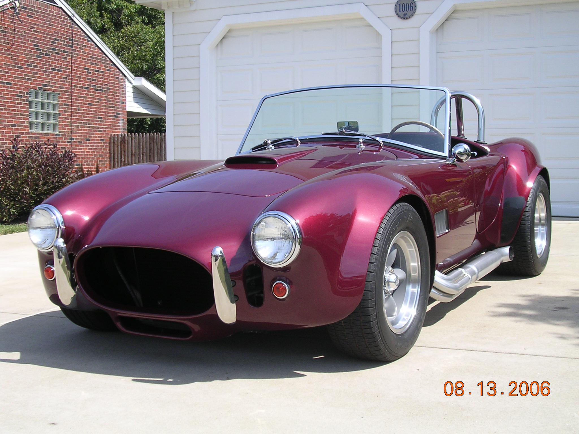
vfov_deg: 29.7
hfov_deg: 38.9
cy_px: 217
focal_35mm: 49
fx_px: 820
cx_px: 290
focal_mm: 7.5
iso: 100
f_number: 3.1
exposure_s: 1/484
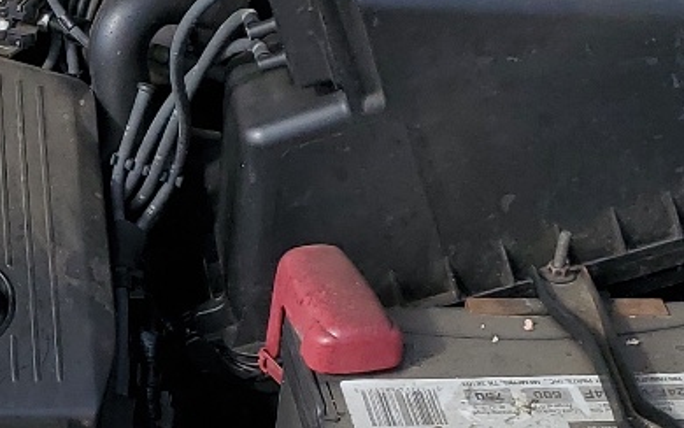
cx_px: -224
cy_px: 332
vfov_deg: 11.6
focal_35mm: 113
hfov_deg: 17.2
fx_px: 2107
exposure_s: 1/2500
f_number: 1.5
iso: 50
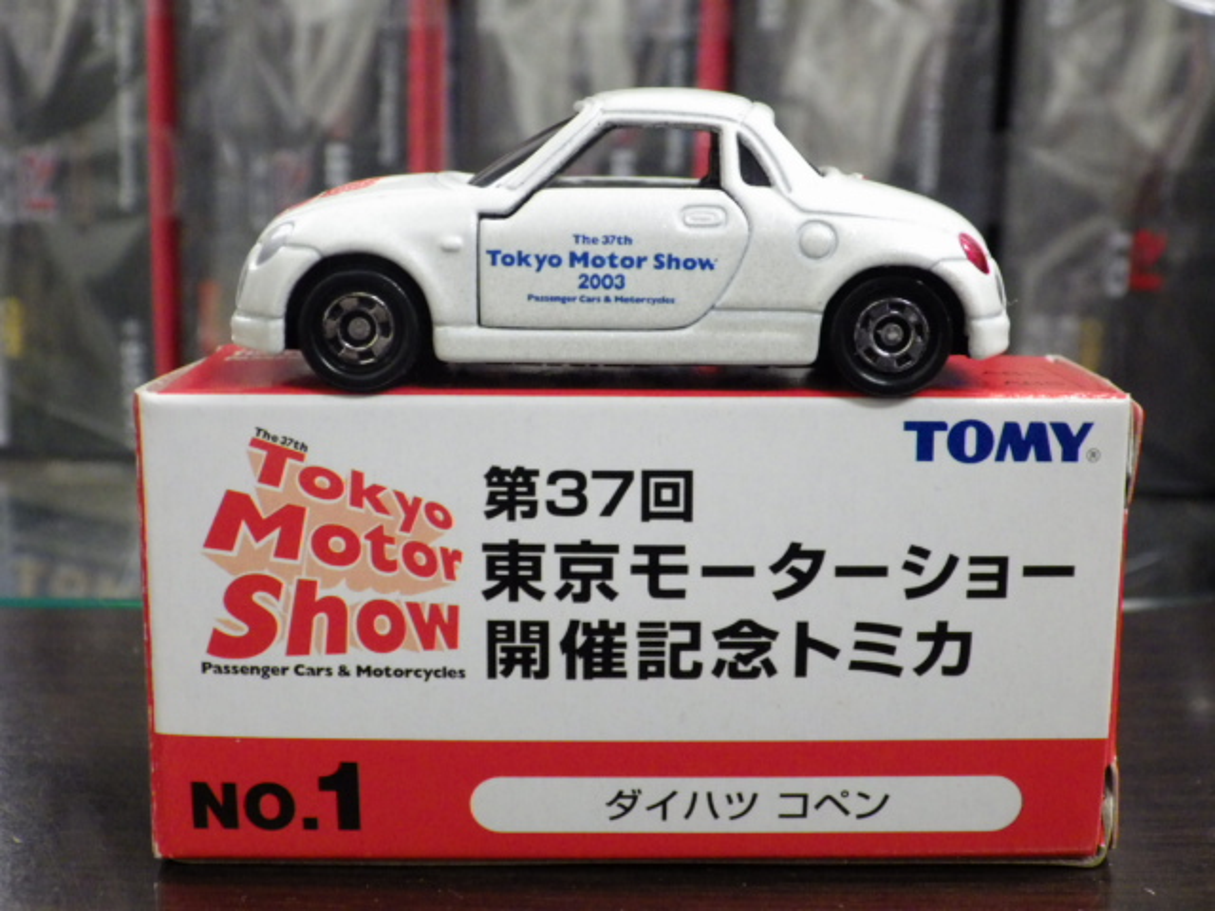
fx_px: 1755
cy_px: 456
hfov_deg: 38.2
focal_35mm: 50
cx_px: 608
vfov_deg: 29.1
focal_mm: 9
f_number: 3.8
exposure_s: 1/40
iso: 800
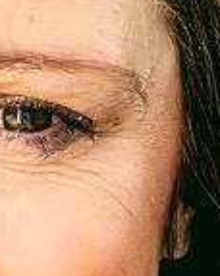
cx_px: 203
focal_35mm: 246
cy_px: 83
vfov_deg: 7.9
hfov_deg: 6.3
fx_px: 2006
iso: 25
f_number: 2.2
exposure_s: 1/136
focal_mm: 2.71
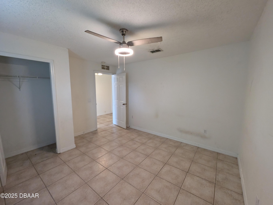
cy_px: 102
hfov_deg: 106.1
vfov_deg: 90.0
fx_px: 103
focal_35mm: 13
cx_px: 136
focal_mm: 1.95
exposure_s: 1/60
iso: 338
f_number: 2.2
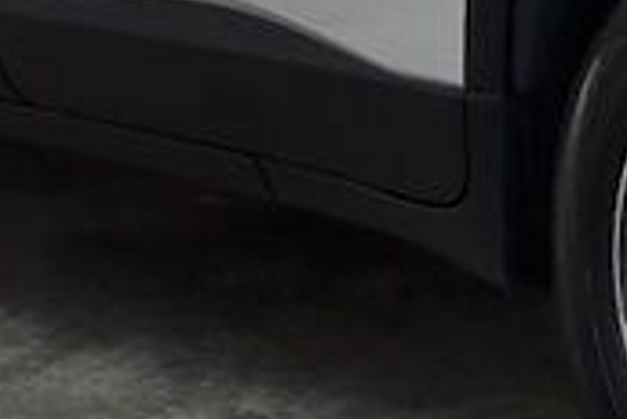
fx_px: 3730
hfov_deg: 9.4
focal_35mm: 214
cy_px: -322
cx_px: 930
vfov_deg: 6.3
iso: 1250
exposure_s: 1/1250
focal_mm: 24
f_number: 4.5
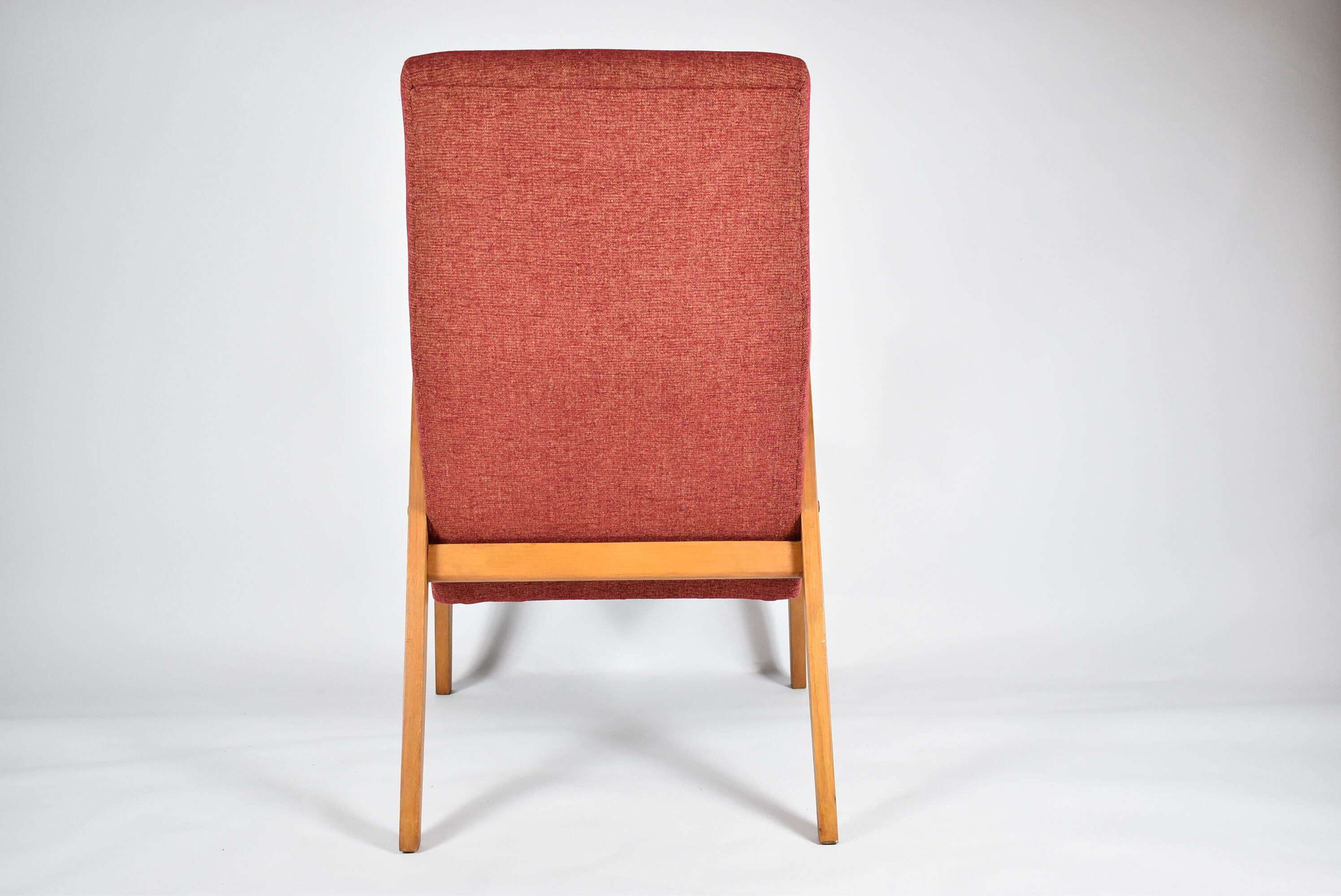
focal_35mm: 42
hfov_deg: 46.4
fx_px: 1566
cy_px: 448
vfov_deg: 31.9
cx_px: 670
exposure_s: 1/125
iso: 1100
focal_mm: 28
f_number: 4.2
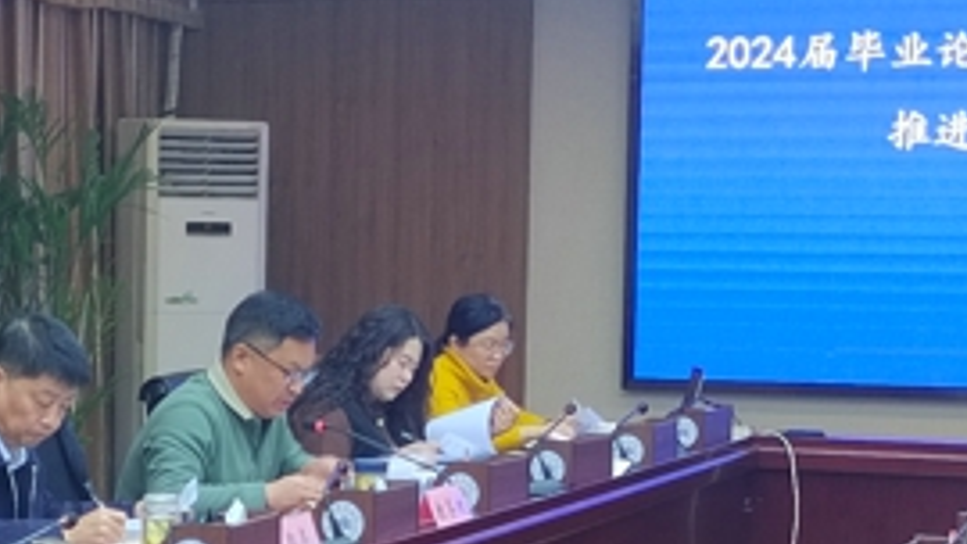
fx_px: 2898
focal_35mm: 113
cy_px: 512
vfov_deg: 10.7
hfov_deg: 18.8
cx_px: 247
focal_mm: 5.52
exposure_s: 1/100
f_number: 1.9
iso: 897
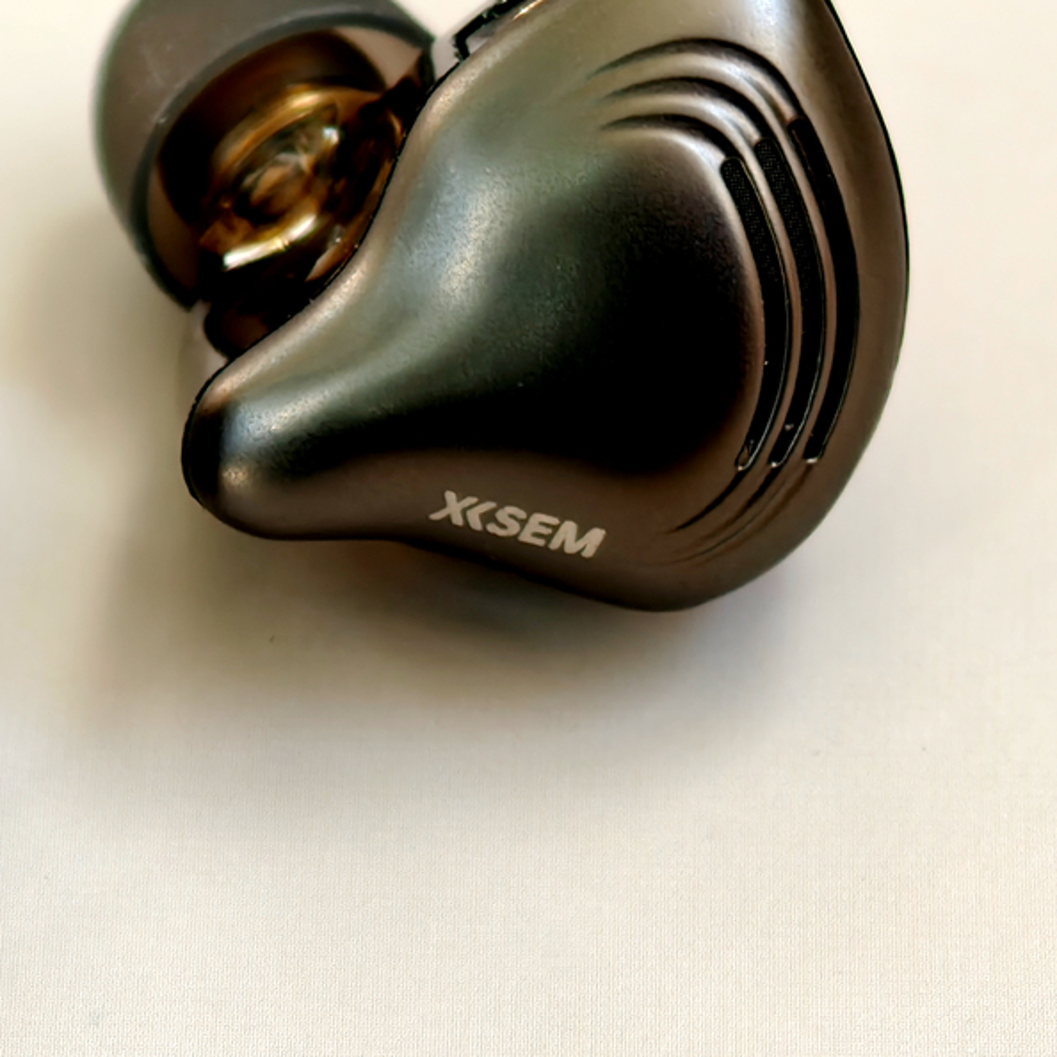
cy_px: 373
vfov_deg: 5.9
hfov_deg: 5.9
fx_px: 10295
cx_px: 173
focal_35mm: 298
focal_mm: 16.53
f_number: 2.1
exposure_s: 1/169
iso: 200
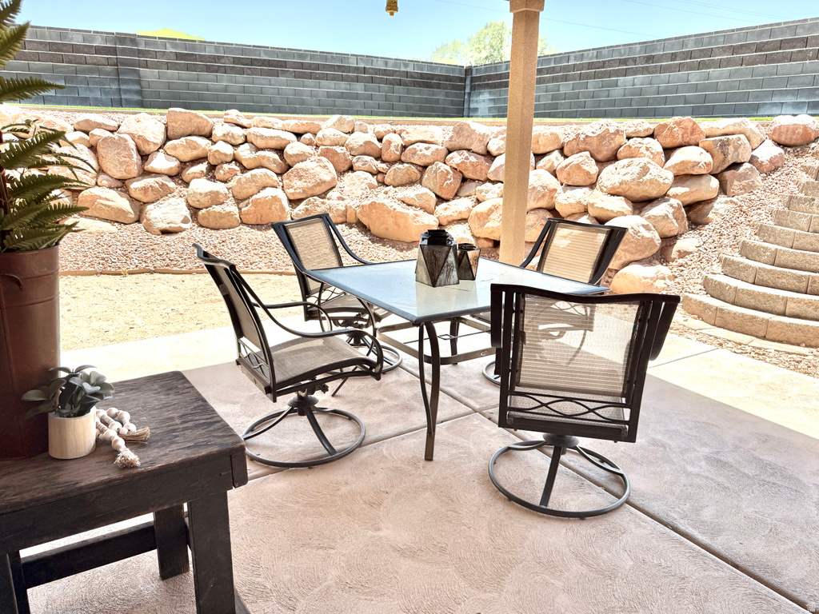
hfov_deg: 71.6
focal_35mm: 24
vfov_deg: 56.8
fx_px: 568
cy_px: 307
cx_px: 410
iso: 100
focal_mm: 6.76
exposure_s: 1/1949
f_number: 1.78
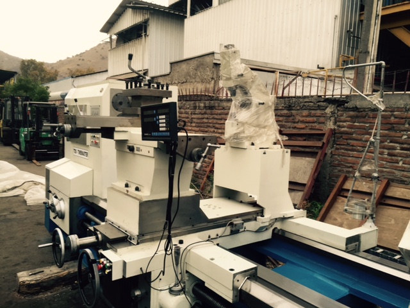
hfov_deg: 61.7
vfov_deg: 48.2
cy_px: 154
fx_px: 343
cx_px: 205
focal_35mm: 29
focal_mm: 4.15
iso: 32
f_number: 2.2
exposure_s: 1/120
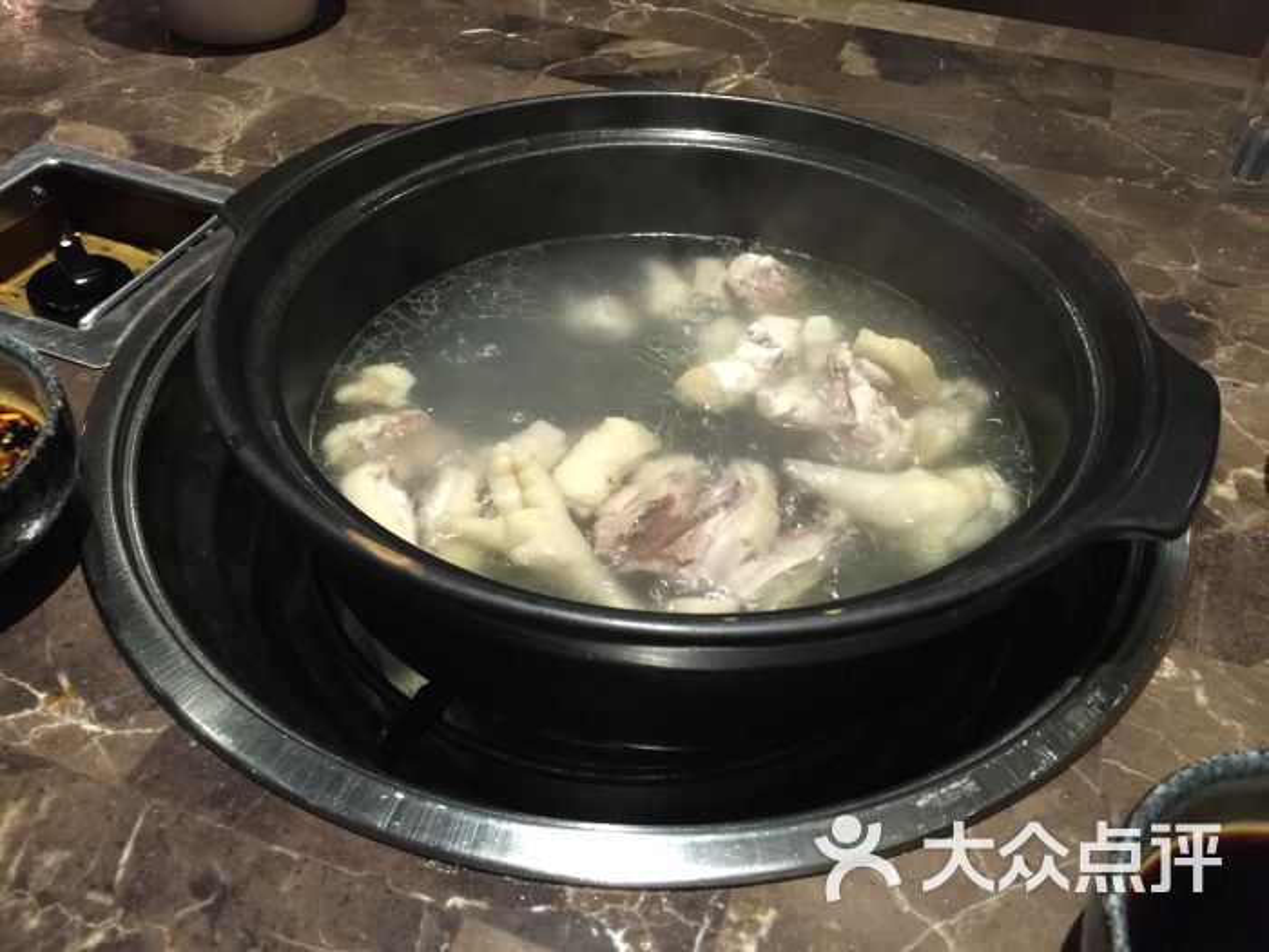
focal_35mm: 29
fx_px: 1063
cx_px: 634
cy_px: 476
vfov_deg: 48.2
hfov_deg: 61.7
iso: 125
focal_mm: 4.15
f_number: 2.2
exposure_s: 1/10
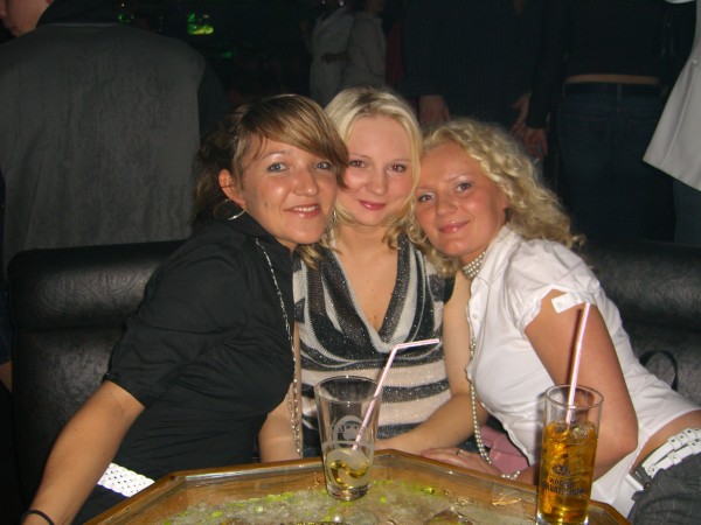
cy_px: 262
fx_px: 770
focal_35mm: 38
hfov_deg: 49.0
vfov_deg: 37.7
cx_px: 350
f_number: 2.8
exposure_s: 1/60
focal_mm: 7.9
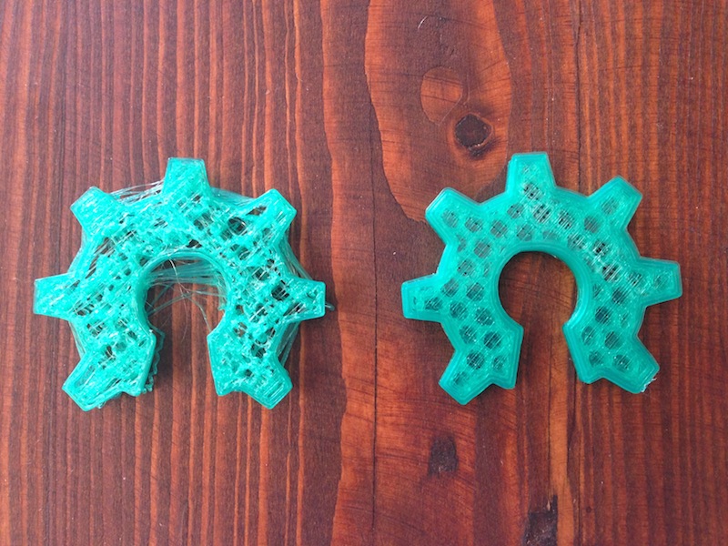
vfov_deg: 42.9
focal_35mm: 33
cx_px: 364
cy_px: 273
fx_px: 694
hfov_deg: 55.4
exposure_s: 1/20
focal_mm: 4.13
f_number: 2.4
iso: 160
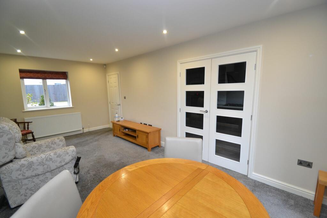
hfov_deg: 100.4
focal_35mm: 15
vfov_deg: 77.3
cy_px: 109
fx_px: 136
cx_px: 164
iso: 560
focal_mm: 10
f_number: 3.5
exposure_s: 1/60
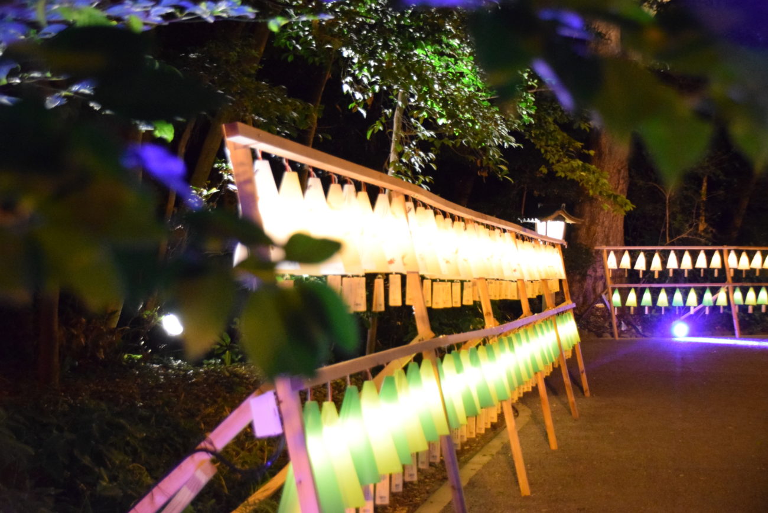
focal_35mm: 78
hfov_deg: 26.0
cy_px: 256
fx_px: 1665
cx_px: 384
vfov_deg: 17.5
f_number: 4.8
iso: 6400
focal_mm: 52
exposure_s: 1/15
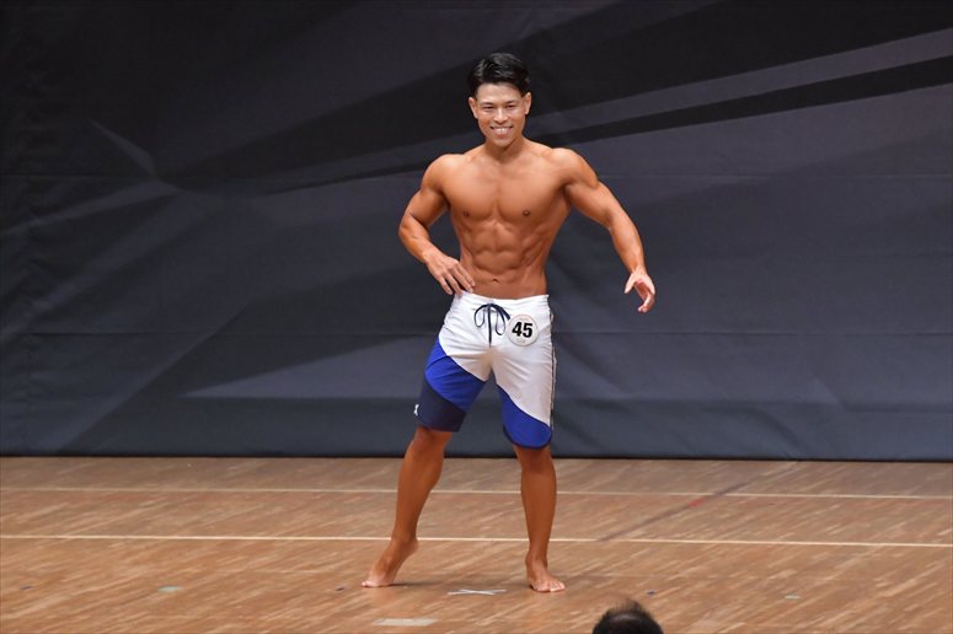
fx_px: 7541
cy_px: 317
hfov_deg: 7.2
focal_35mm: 285
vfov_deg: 4.8
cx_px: 476
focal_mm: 190
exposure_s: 1/400
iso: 6400
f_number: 5.6
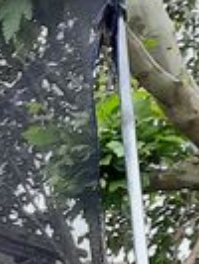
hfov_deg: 6.8
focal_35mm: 188
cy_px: 556
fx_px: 1439
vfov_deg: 9.7
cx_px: -474
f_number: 2
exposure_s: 1/151
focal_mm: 4.6
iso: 32
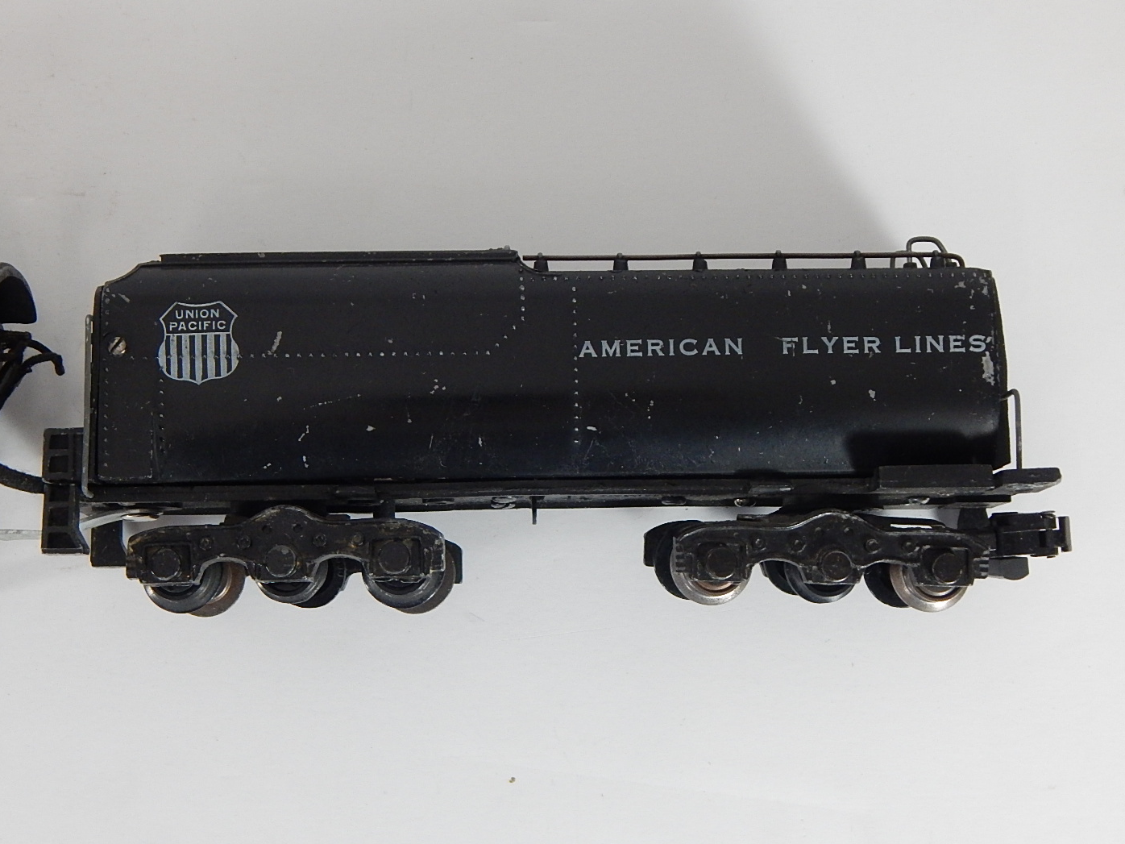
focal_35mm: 55
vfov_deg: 26.6
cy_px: 406
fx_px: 1787
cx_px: 514
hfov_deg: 34.9
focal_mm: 8.6
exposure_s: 1/100
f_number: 3.7
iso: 400
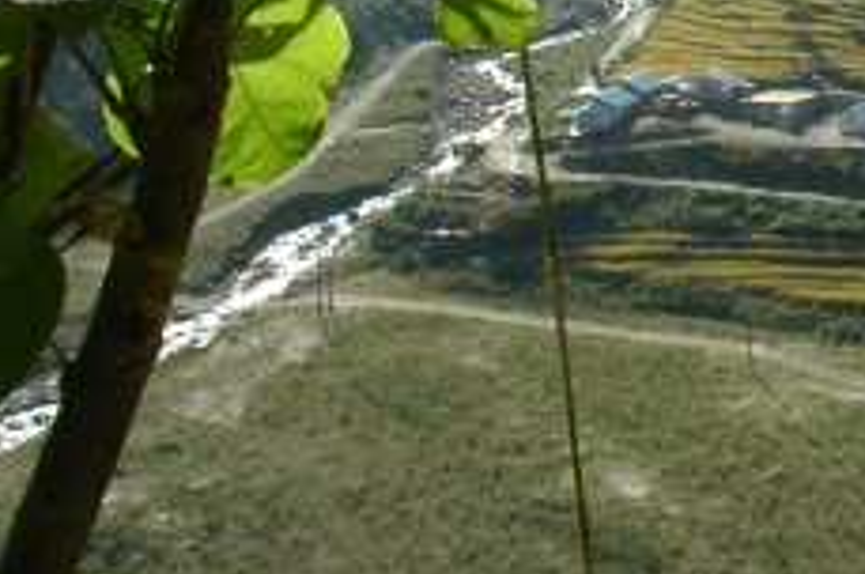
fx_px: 2039
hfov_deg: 20.7
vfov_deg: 15.0
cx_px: 1265
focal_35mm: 85
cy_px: -257
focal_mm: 18
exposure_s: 1/200
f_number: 10
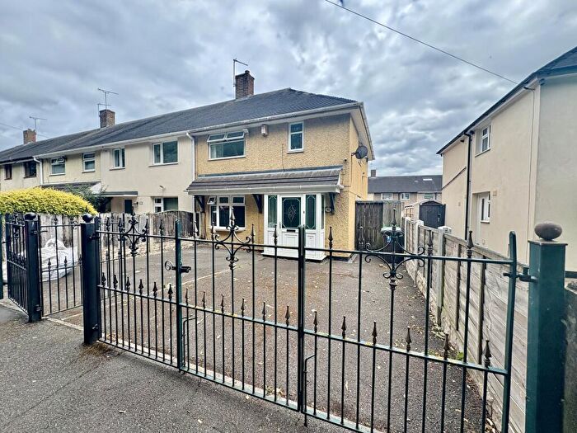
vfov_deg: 85.7
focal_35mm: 14
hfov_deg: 102.1
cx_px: 288
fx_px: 233
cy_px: 216
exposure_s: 1/787
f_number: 2.2
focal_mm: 2.22
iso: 64
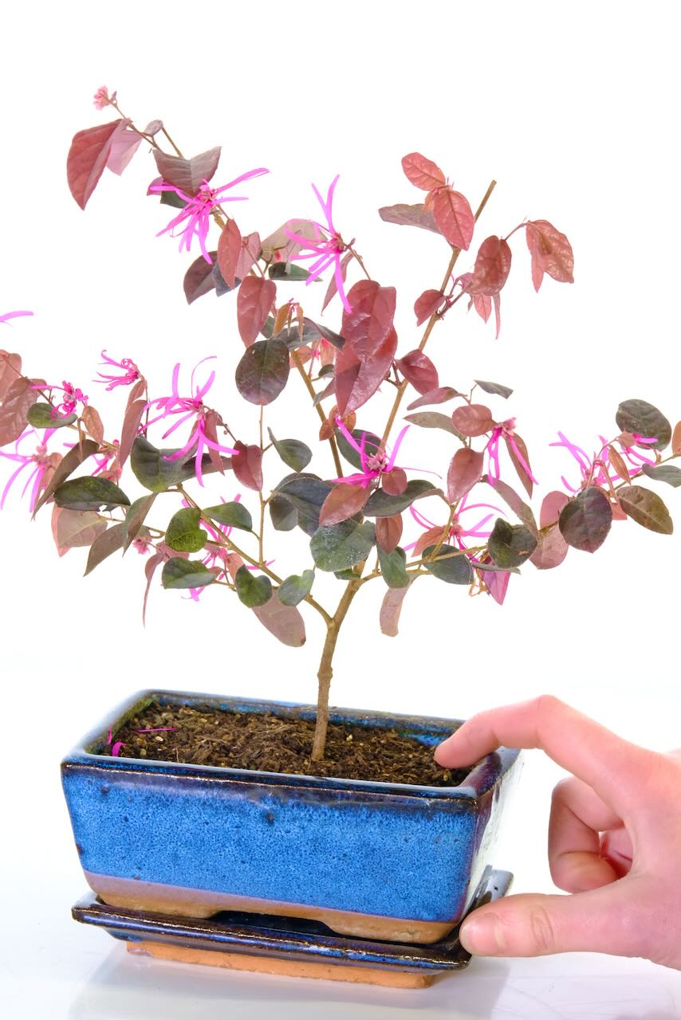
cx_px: 340
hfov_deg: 10.6
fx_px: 3658
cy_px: 510
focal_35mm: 129
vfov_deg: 15.9
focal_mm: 86
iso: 4000
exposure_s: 1/8
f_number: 14
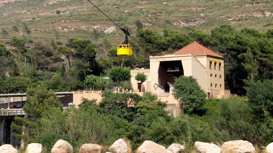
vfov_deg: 17.5
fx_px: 499
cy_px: 63
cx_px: 136
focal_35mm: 69
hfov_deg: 30.6
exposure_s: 1/325
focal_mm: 13
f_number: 5
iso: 100
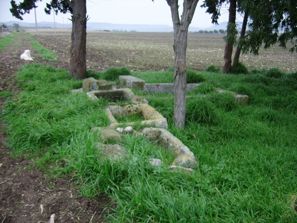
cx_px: 148
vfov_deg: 40.7
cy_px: 112
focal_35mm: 35
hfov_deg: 52.6
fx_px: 300
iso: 100
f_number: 2.8
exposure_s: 1/148
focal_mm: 5.95
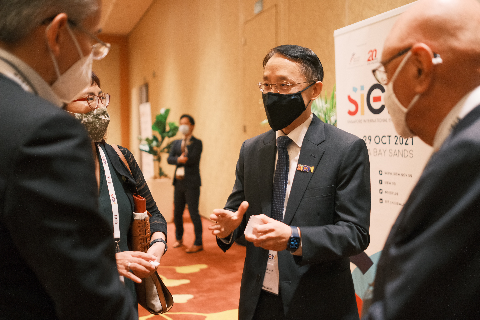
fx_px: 467
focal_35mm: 35
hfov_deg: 54.4
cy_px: 160
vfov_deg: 37.9
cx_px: 240
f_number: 1.4
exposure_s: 1/250
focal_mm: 23
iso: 1600
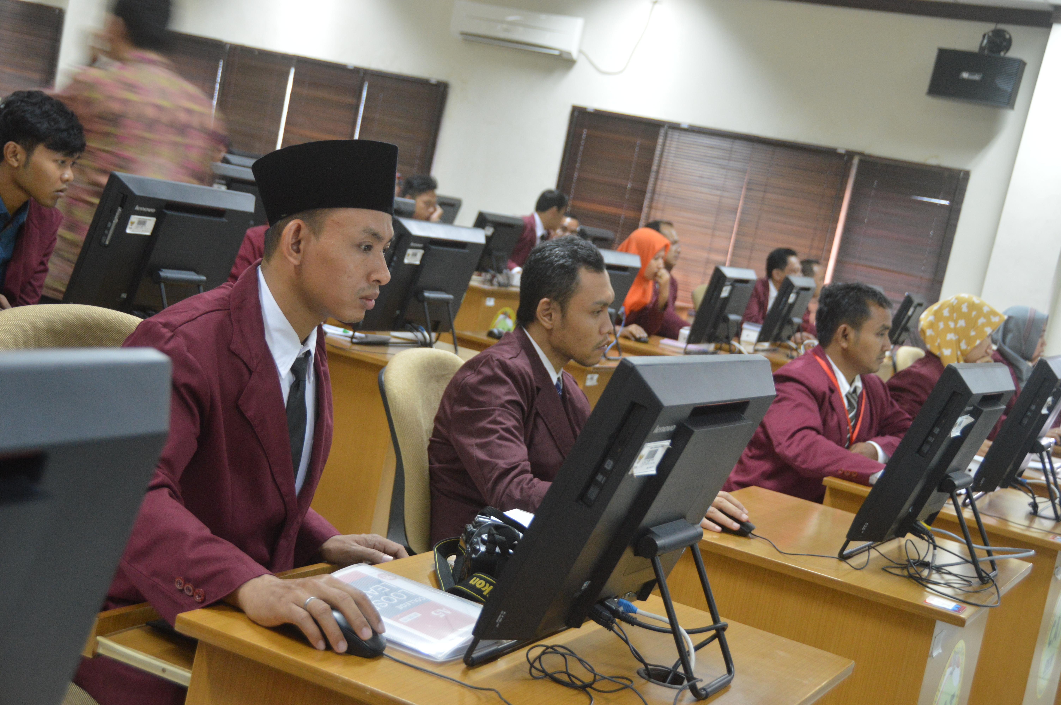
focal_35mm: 52
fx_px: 1546
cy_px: 352
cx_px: 530
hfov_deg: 37.9
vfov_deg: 25.7
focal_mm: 35
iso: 900
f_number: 4.2
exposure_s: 1/15
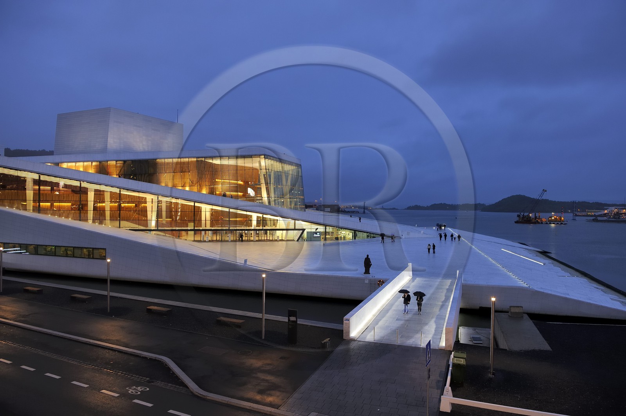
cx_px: 313
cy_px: 208
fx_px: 452
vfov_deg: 49.5
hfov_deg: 69.4
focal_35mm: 26
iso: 400
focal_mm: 26
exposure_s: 1/13
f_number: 4.5
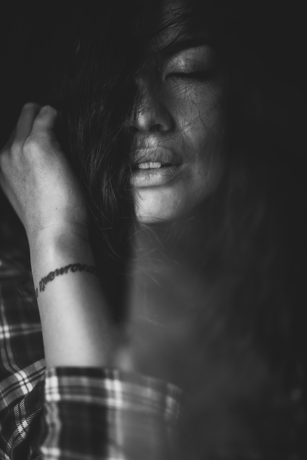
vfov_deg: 39.6
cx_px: 154
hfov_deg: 27.0
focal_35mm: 50
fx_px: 639
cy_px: 230
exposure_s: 1/125
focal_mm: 50
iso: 400
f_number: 1.4
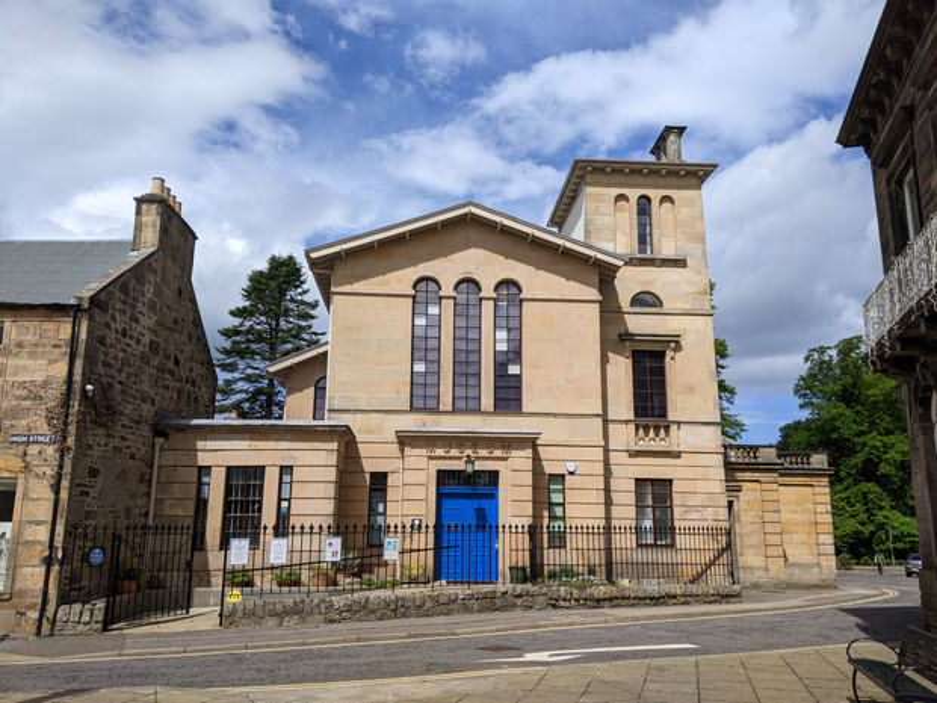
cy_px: 352
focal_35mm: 27
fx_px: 731
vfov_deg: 51.4
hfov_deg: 65.3
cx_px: 468
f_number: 1.8
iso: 62
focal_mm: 4.44
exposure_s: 1/5882
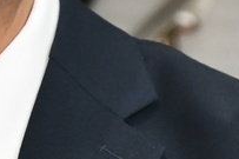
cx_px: -140
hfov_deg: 1.4
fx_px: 9592
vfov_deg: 0.9
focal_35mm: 1446
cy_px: 19
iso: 2500
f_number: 6.3
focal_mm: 210
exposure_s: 1/200
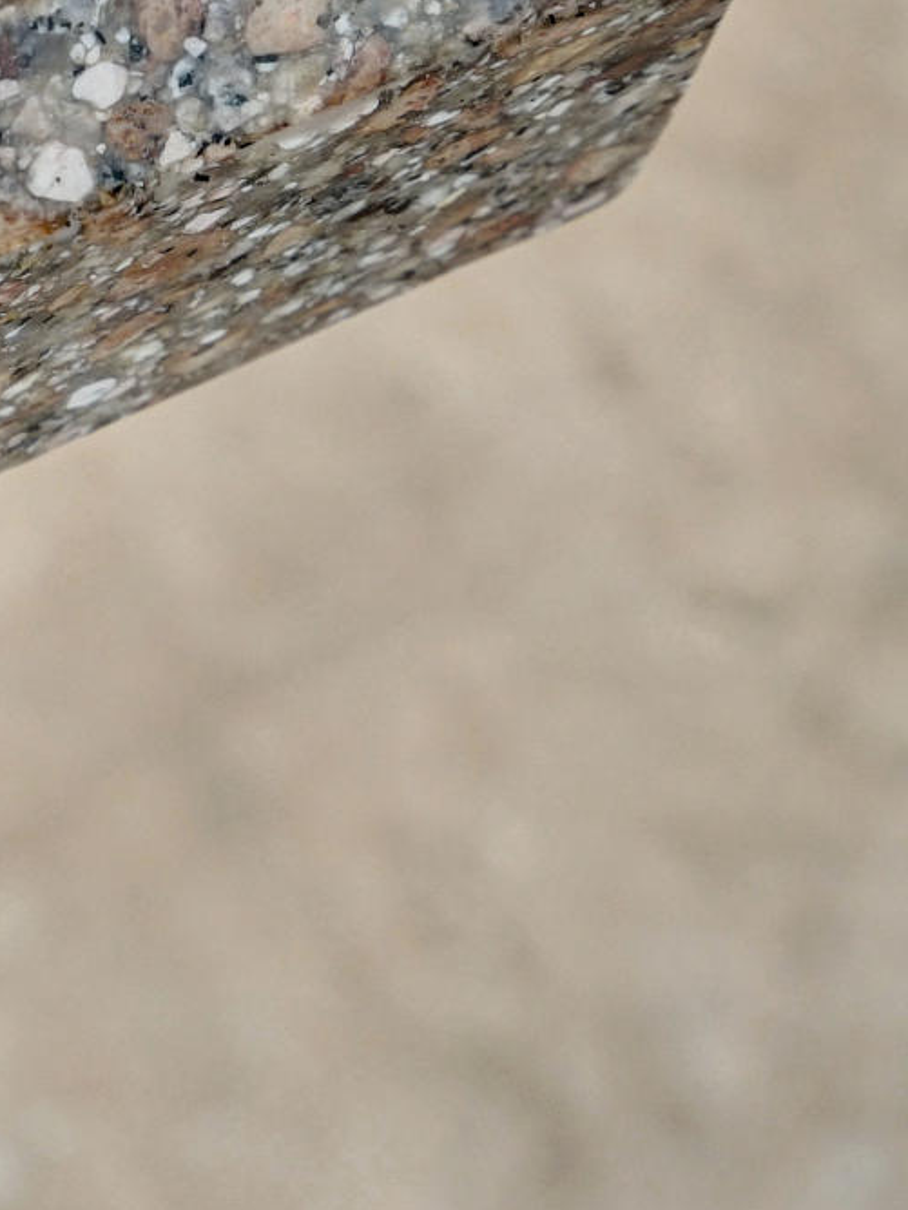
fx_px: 5281
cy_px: -191
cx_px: -1129
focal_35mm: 151
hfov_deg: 9.0
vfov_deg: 12.8
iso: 250
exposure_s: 1
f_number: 8
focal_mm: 35
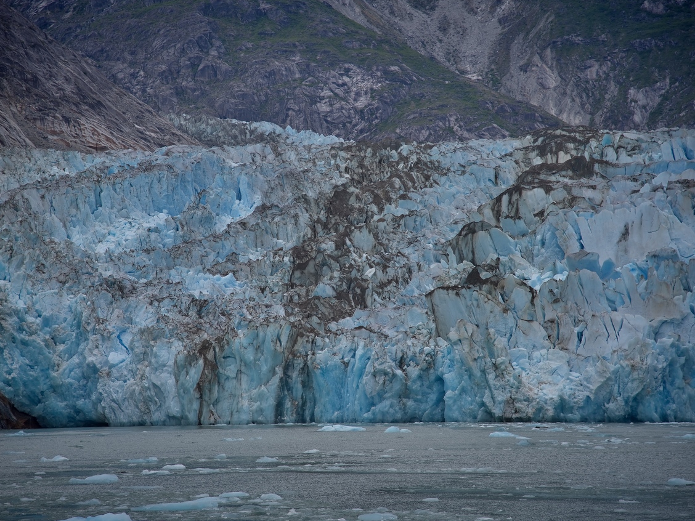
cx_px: 340
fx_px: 2630
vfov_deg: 11.3
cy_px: 259
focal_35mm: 131
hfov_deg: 15.1
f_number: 5
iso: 100
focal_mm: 120
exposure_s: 1/250
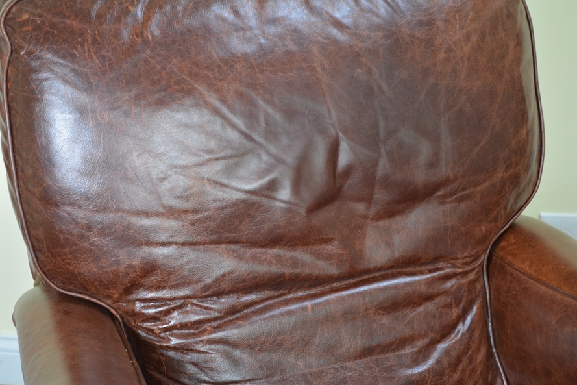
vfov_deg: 16.4
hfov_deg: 24.3
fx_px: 1339
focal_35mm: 84
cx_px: 287
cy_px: 191
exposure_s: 1/30
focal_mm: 55
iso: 1250
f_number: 5.6
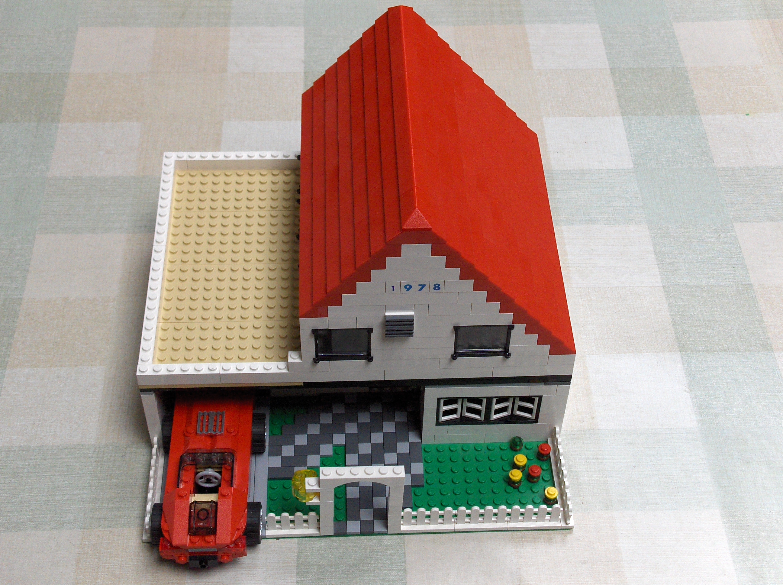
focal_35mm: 46
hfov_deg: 41.3
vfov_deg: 31.4
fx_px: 1039
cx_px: 392
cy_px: 292
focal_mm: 9.5
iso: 200
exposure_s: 1/203
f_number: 3.2
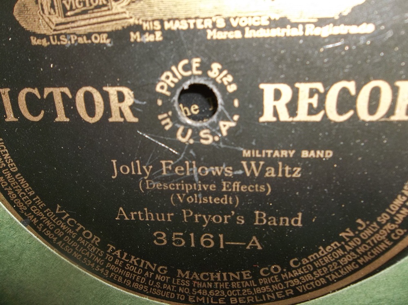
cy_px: 152
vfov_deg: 51.2
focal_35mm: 27
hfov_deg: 65.4
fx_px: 318
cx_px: 204
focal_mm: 4.9
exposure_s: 1/30
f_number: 3.5
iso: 80
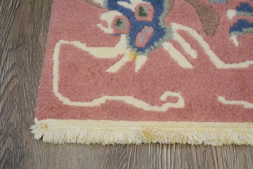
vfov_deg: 16.6
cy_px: 84
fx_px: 580
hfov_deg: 24.6
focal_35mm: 82
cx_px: 126
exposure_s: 1/60
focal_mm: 55
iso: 640
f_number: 5.6
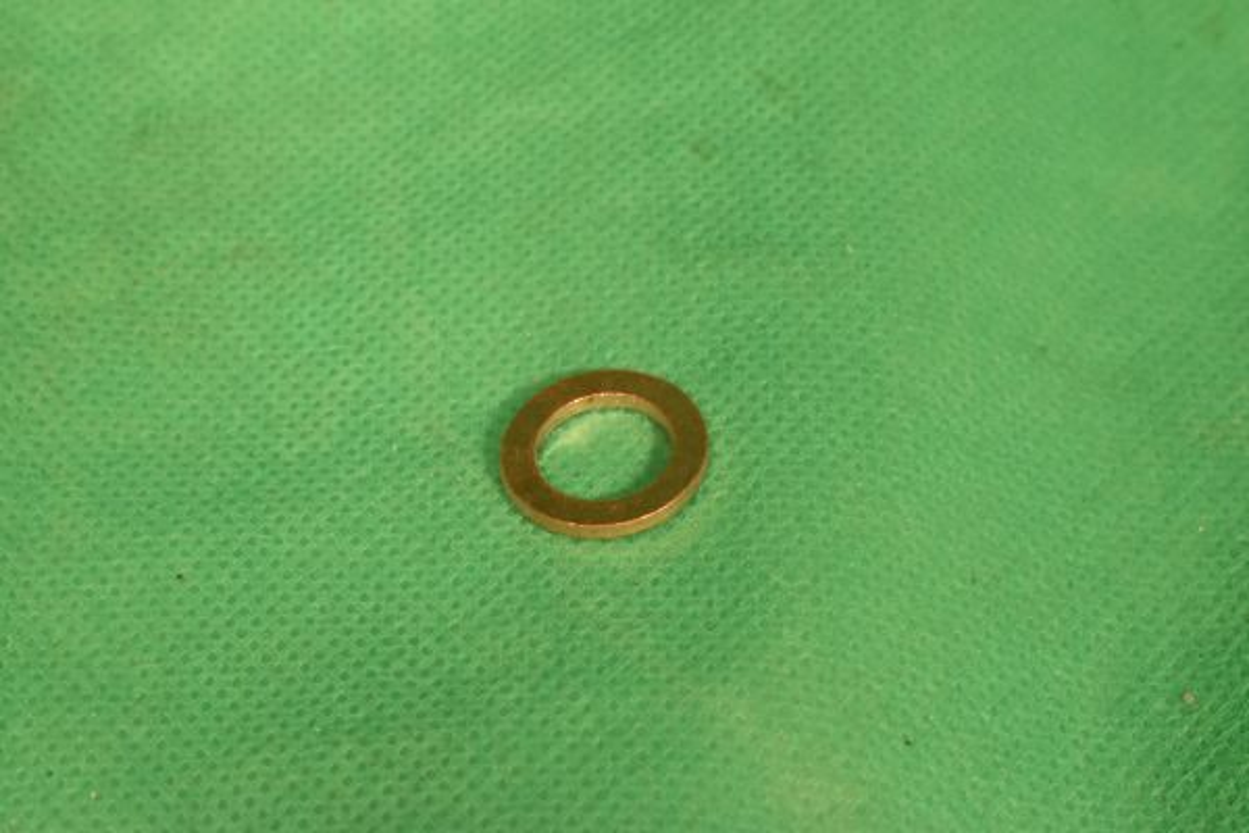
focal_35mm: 82
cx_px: 624
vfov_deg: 16.6
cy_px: 416
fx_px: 2862
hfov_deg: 24.6
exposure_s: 1/100
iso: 2500
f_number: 16
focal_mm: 55
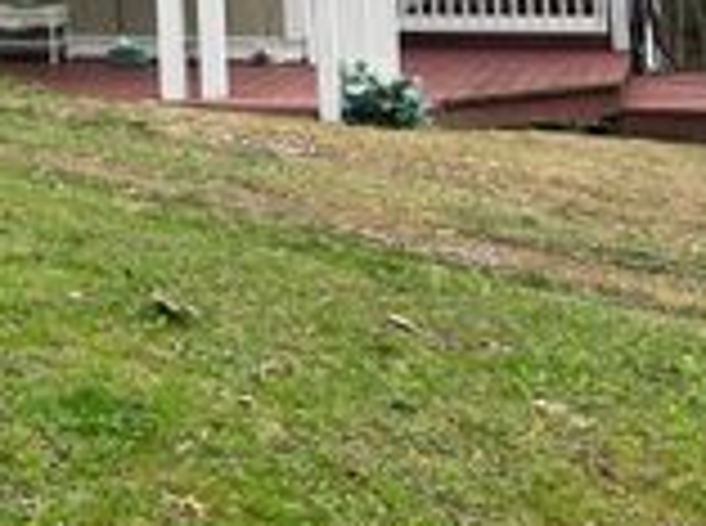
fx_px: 1689
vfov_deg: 16.4
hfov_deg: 21.8
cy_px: -218
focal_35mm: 83
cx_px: -144
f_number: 1.5
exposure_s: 1/1361
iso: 50
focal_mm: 5.7
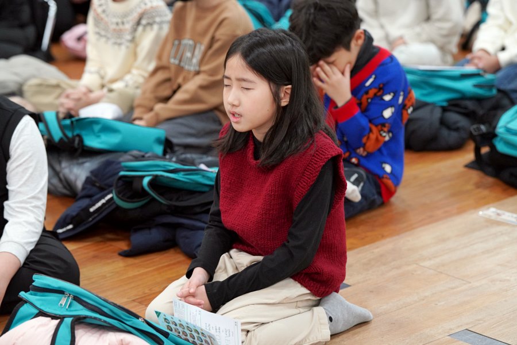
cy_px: 172
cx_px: 258
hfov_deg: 17.9
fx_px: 1637
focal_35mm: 114
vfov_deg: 12.0
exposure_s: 1/160
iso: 2500
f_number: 4
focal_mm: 114
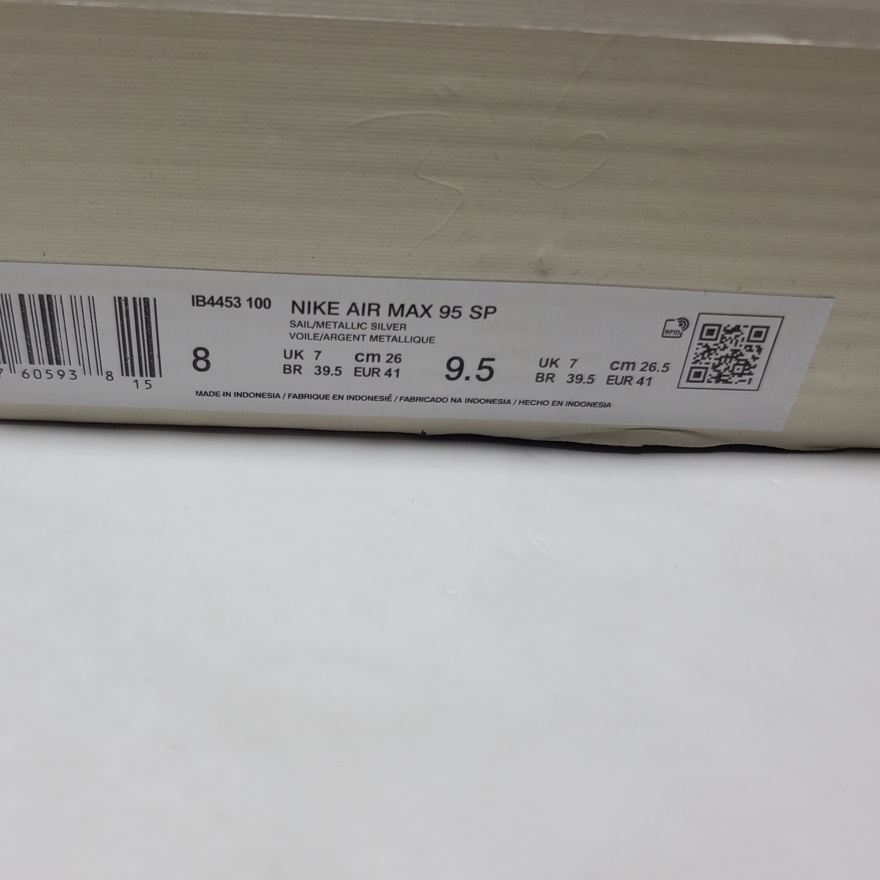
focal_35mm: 31
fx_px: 892
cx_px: 344
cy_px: 443
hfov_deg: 52.1
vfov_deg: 52.5
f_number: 1.5
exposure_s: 1/479
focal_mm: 4.3
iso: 50
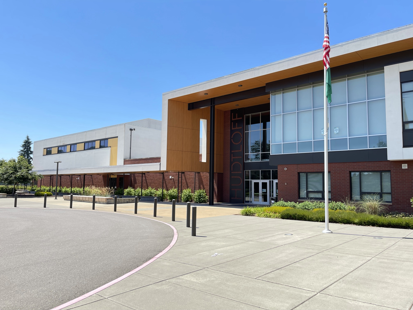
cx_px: 206
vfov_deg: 53.1
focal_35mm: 26
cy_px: 155
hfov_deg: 67.3
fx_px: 310
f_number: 1.6
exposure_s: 1/1212
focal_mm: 5.1
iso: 32
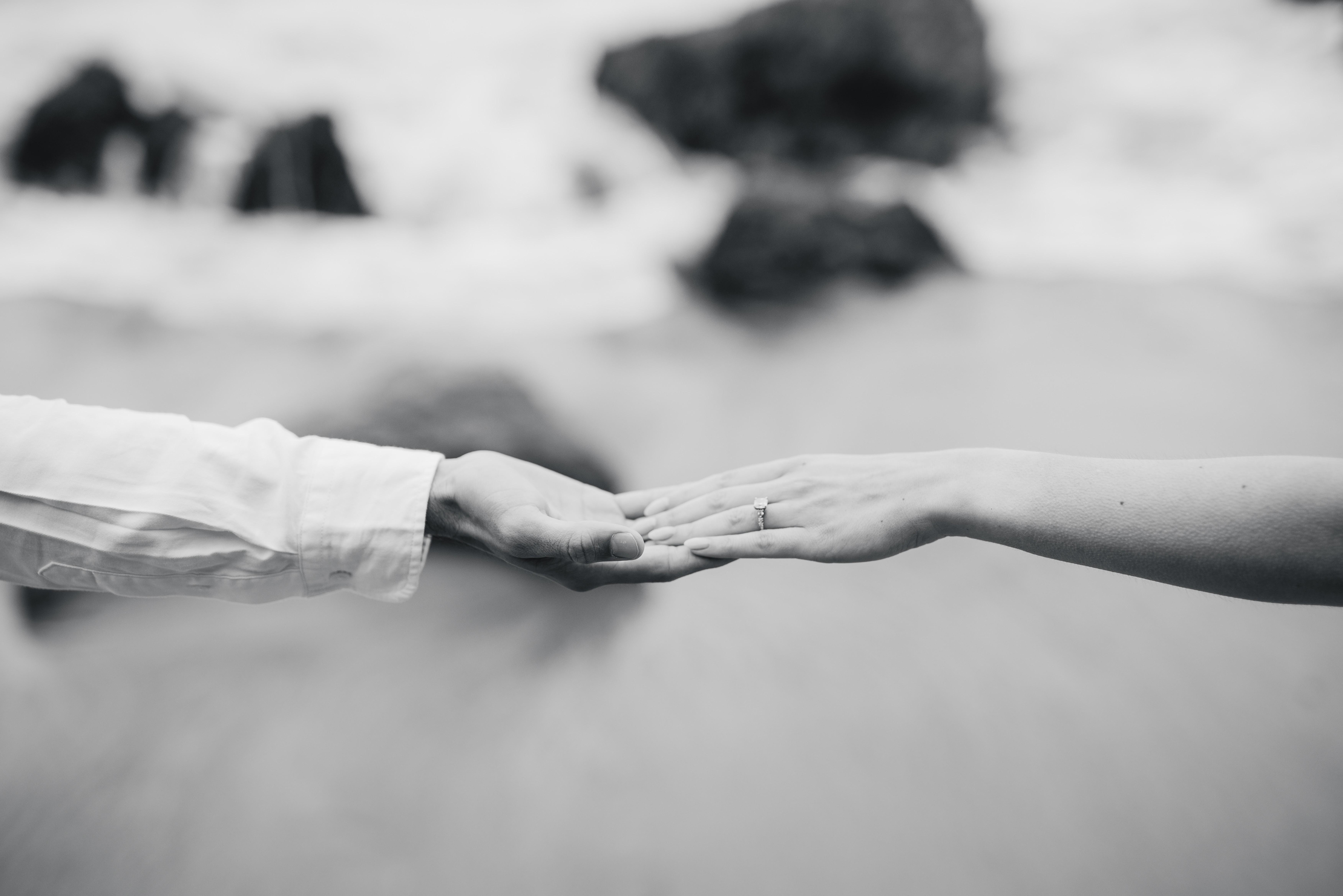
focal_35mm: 50
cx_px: 672
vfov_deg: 27.0
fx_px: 1865
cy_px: 448
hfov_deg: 39.6
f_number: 1.8
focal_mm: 50
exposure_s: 1/400
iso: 200
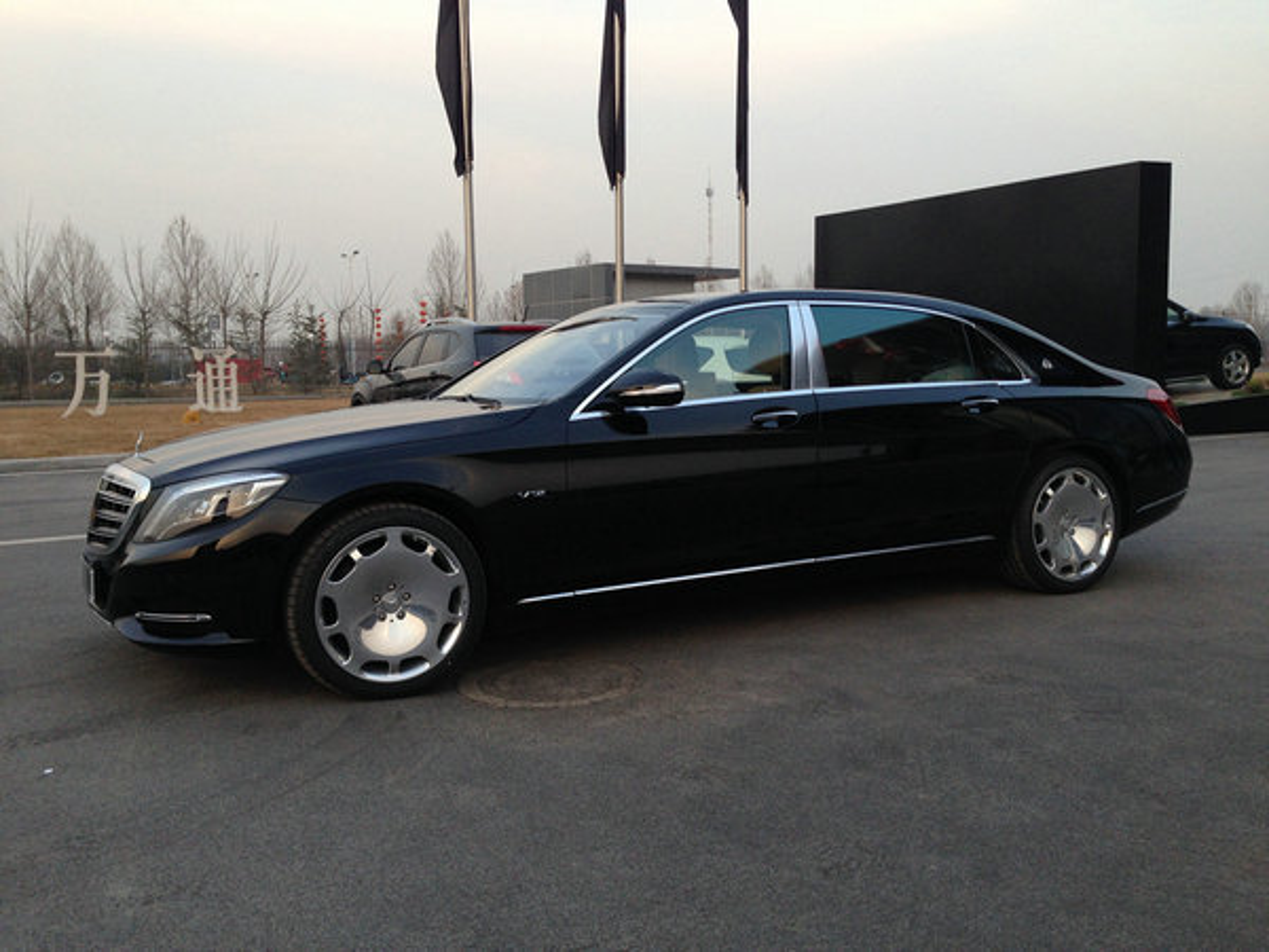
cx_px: 634
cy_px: 476
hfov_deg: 55.4
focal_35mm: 33
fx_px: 1210
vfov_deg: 42.9
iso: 80
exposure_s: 1/120
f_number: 2.4
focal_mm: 4.12
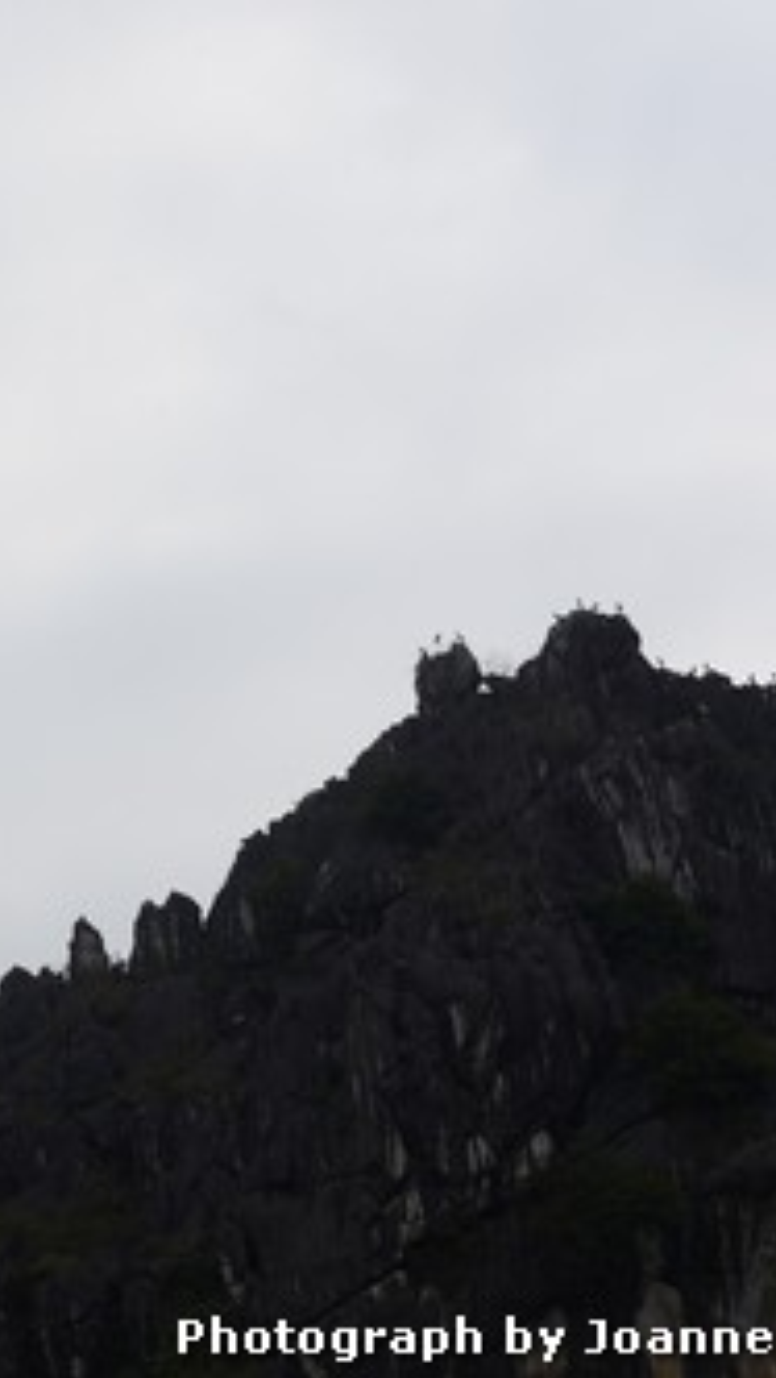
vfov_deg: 26.8
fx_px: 2887
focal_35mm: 79
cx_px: -112
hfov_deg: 14.9
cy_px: 689
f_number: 10
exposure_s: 1/400
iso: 250
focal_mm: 50
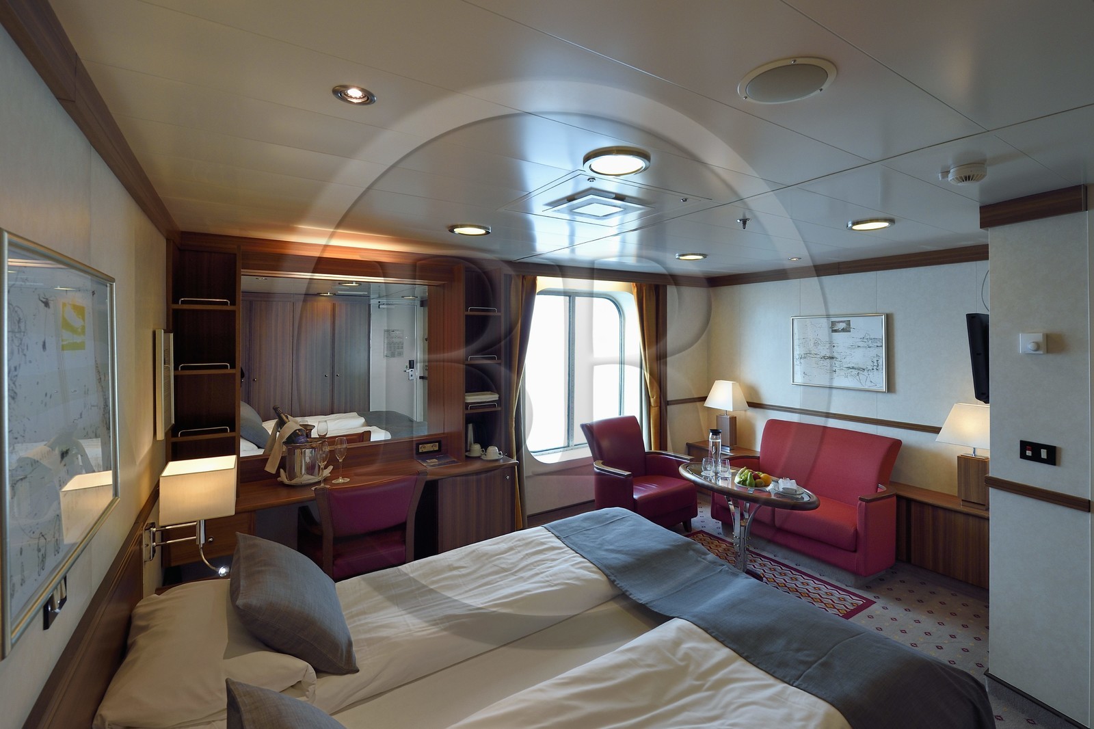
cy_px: 364
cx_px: 547
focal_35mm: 14
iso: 400
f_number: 8
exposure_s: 1/30
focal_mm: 14
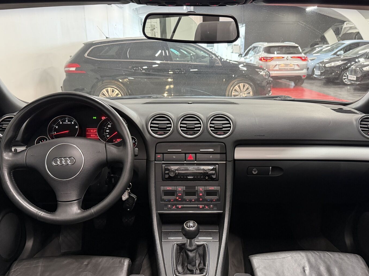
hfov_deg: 60.0
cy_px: 159
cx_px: 189
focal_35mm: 30
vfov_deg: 46.6
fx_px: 320
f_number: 1.78
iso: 640
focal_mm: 6.76
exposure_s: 1/33
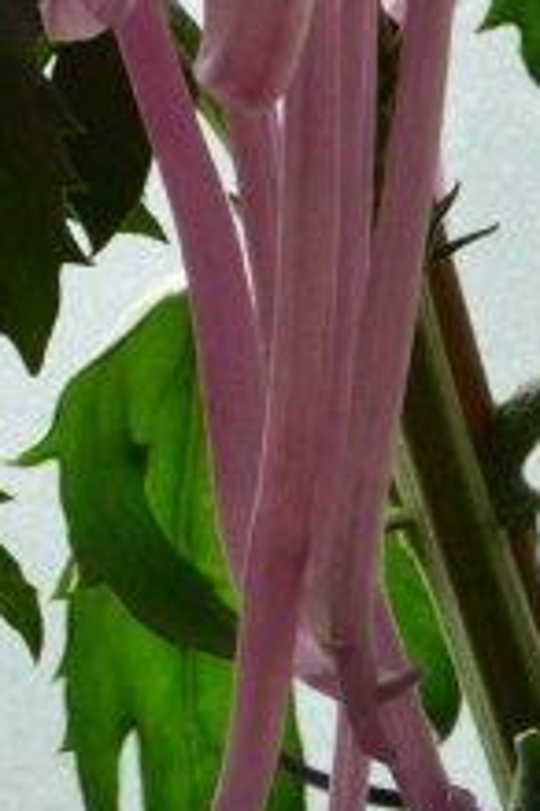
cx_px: 111
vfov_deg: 4.2
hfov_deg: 2.8
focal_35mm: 491
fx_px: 11047
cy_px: -309
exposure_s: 1/250
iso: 1000
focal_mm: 70
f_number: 22
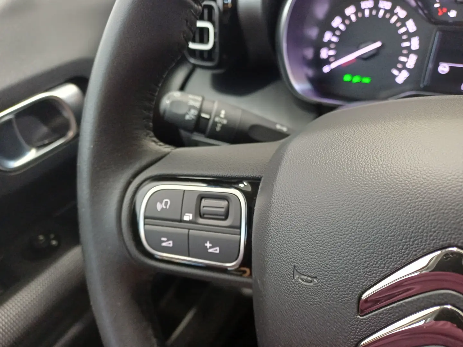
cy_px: 174
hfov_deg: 69.4
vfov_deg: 54.9
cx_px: 232
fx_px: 334
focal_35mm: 25
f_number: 1.8
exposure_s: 1/25
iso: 400
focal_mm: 4.65
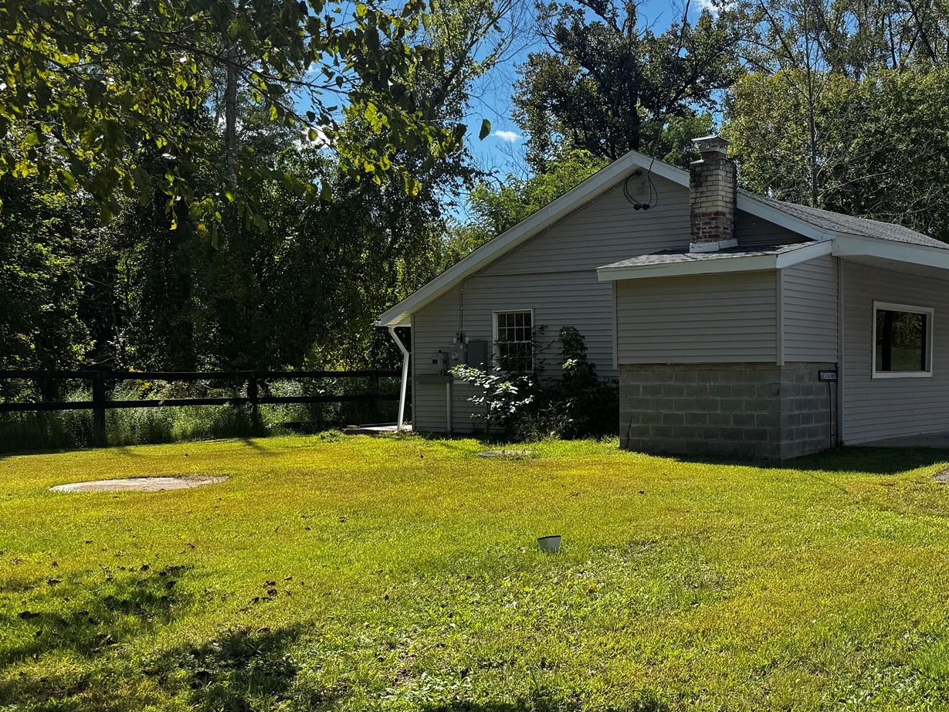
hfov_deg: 44.5
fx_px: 1097
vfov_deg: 35.9
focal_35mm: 40
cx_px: 758
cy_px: 397
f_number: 1.78
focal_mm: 6.76
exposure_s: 1/3096
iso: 80
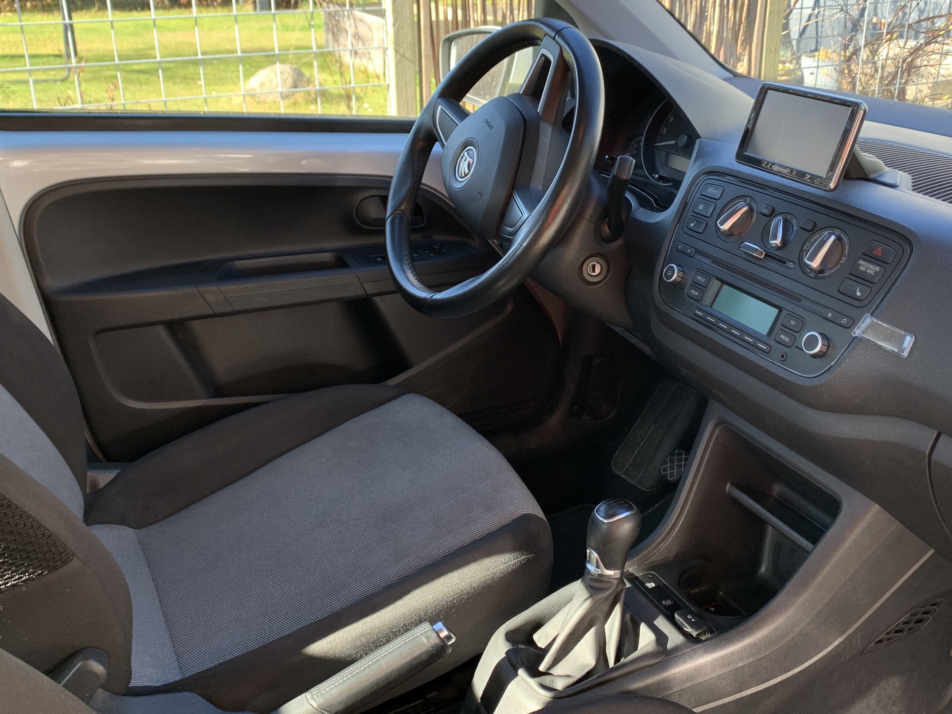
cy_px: 301
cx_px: 511
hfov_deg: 53.9
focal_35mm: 34
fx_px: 935
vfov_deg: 41.7
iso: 40
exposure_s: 1/121
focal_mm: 4.25
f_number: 1.8
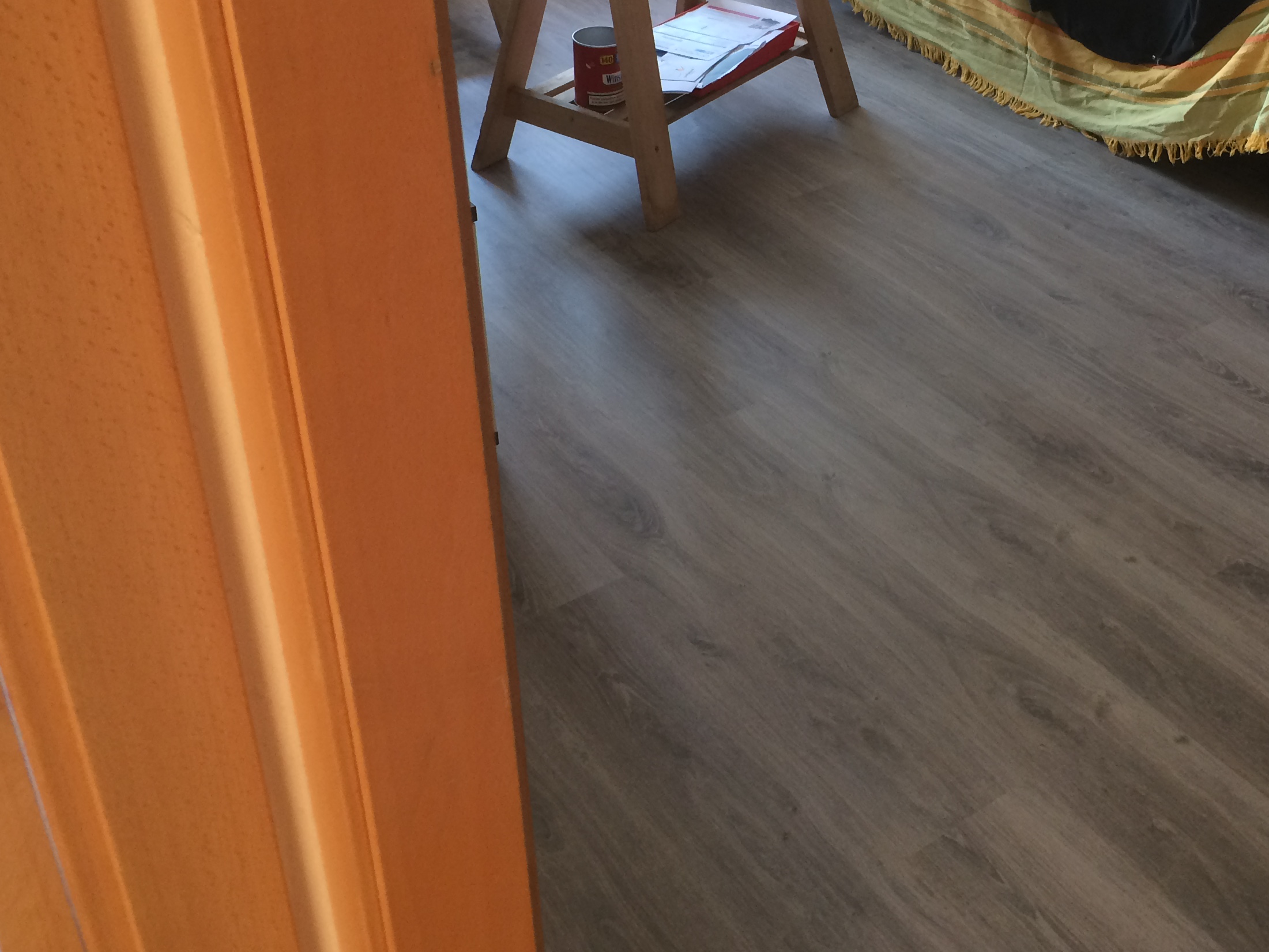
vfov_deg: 33.1
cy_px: 262
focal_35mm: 43
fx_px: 1576
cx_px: 863
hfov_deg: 43.1
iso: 125
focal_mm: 4.15
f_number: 2.2
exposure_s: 1/33
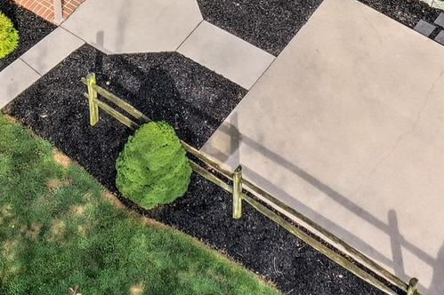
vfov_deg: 10.8
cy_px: -297
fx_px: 1417
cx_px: 142
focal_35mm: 115
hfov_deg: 17.8
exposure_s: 1/320
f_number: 5
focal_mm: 10.3
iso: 100
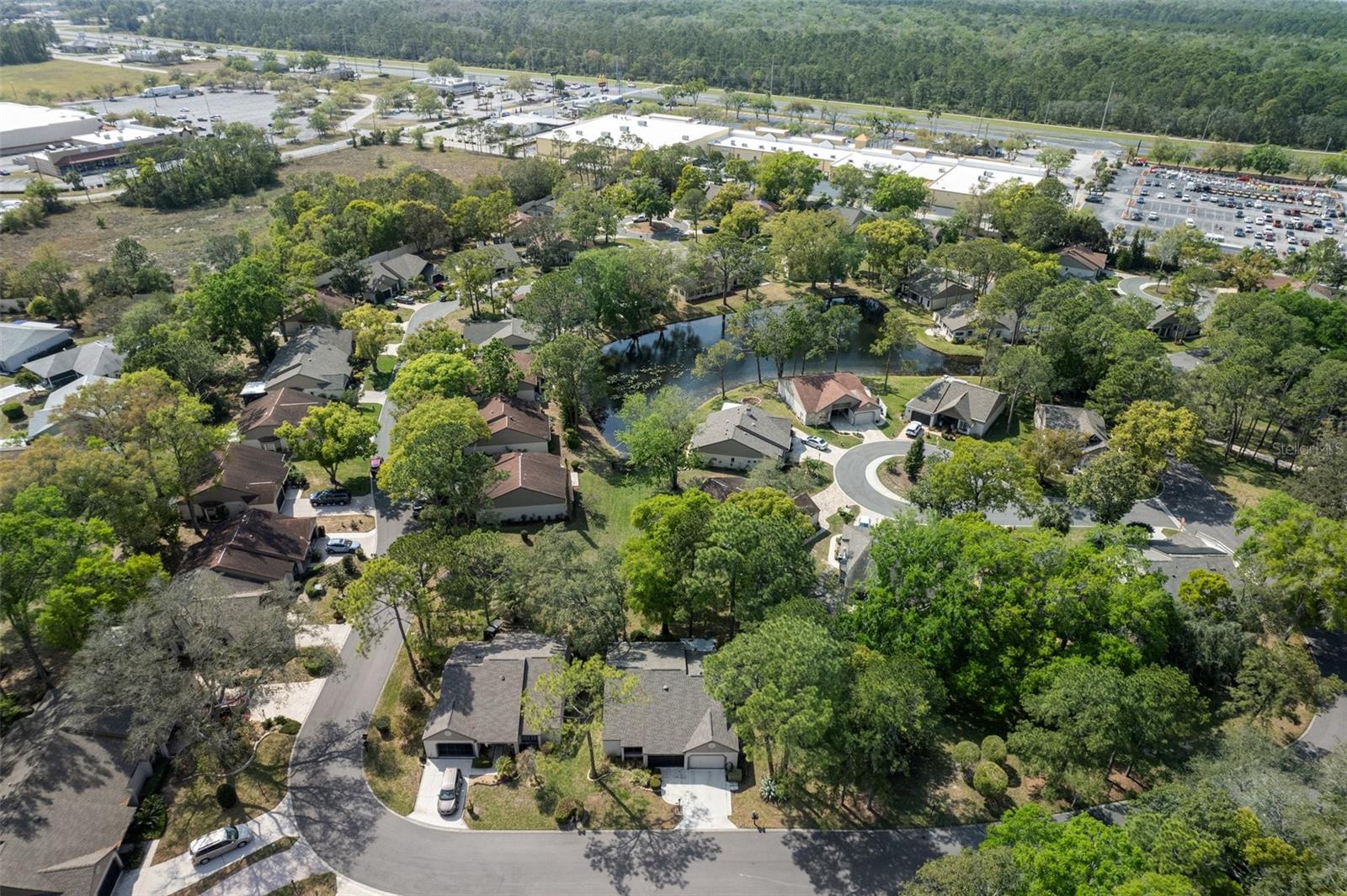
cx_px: 674
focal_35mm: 22
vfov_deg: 57.2
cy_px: 448
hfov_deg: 78.6
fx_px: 823
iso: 140
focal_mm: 8.38
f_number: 2.8
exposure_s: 1/1250
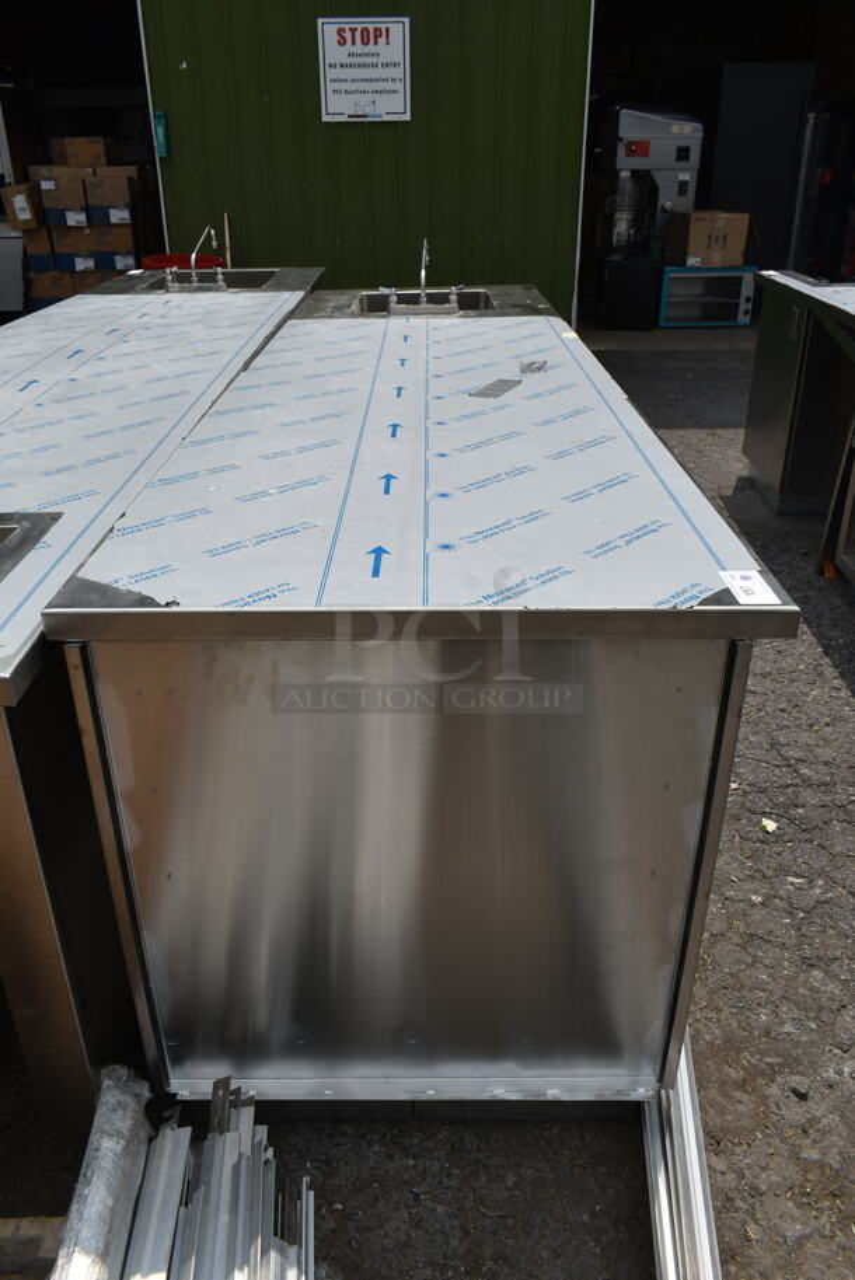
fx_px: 960
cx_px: 428
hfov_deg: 48.0
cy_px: 640
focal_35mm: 27
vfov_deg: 67.3
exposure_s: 1/400
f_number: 10
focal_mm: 18
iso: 100
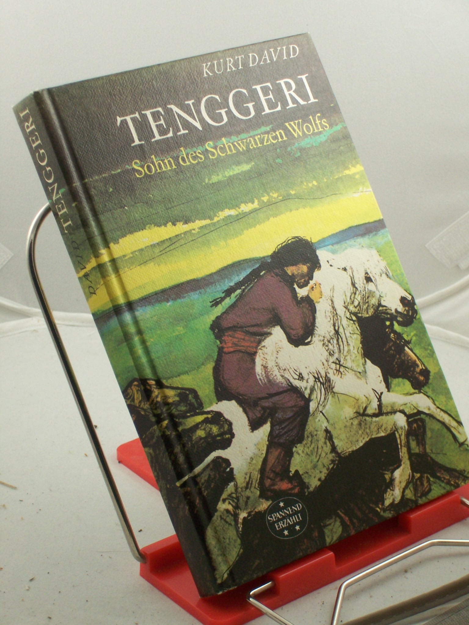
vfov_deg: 19.3
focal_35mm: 102
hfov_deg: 14.5
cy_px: 312
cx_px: 234
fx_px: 1843
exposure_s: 1/60
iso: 160
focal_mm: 16.8
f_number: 4.6
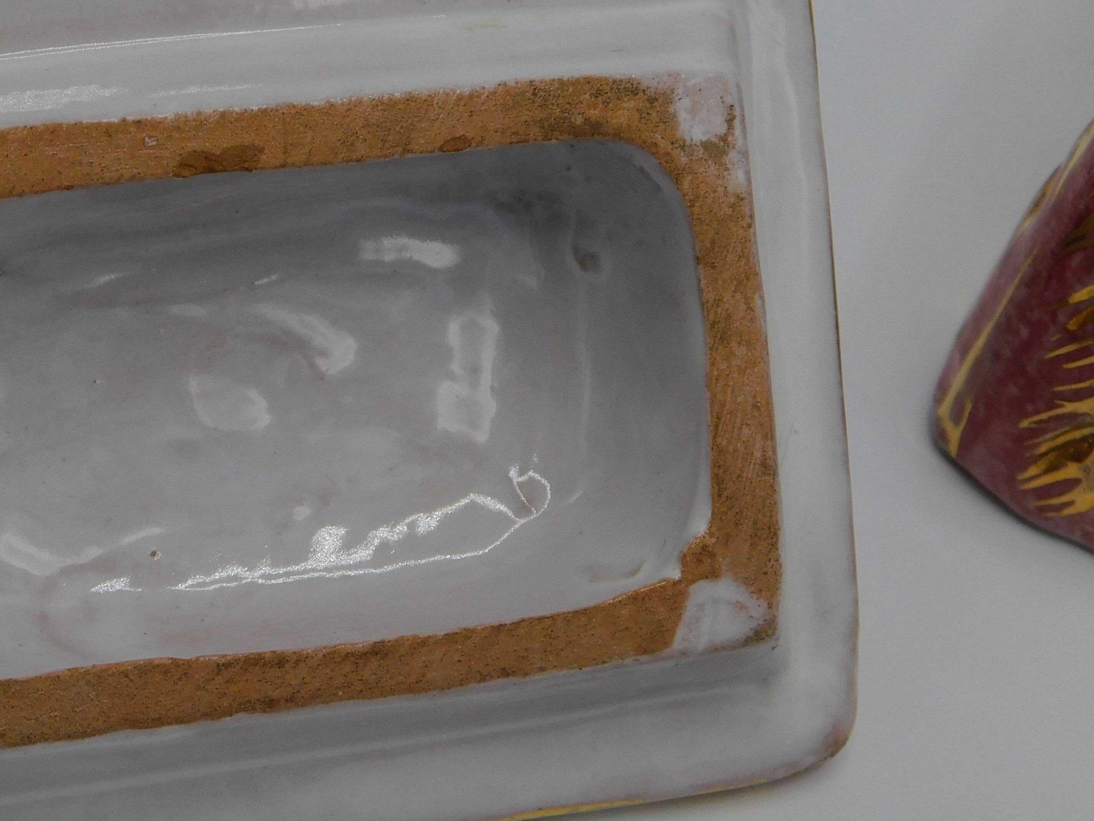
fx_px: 3382
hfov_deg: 18.3
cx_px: 308
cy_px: 436
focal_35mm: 107
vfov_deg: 13.8
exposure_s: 1/640
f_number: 4.2
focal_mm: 11.7
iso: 125
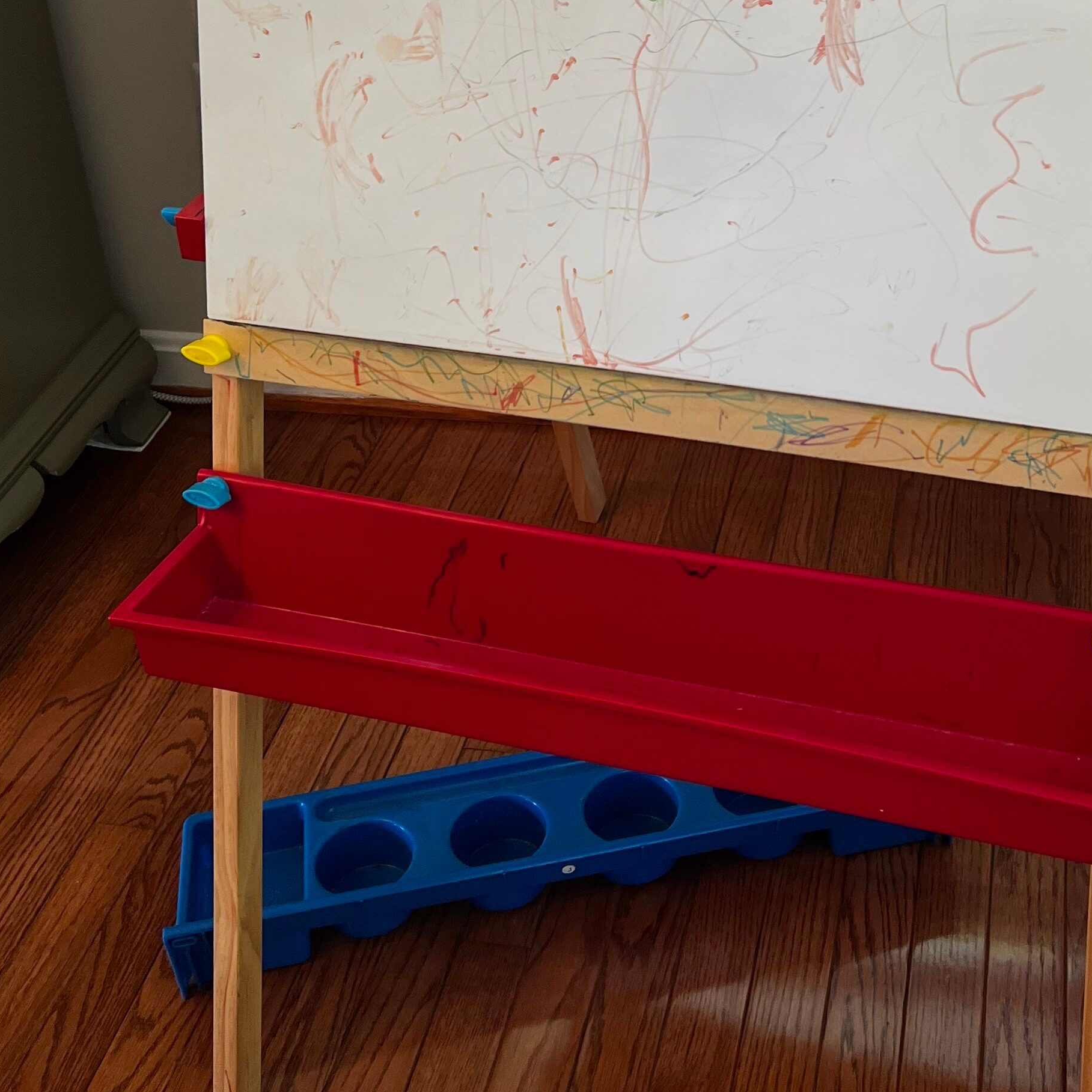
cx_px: 695
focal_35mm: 51
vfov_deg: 32.1
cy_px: 153
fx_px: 1820
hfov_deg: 33.2
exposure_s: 1/60
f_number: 1.5
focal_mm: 5.7
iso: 80
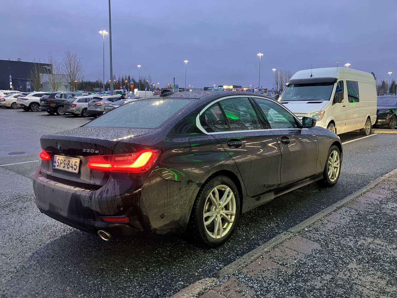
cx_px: 198
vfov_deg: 49.7
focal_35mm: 28
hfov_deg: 63.4
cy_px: 149
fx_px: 321
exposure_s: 1/38
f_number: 1.8
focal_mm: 3.99
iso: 400
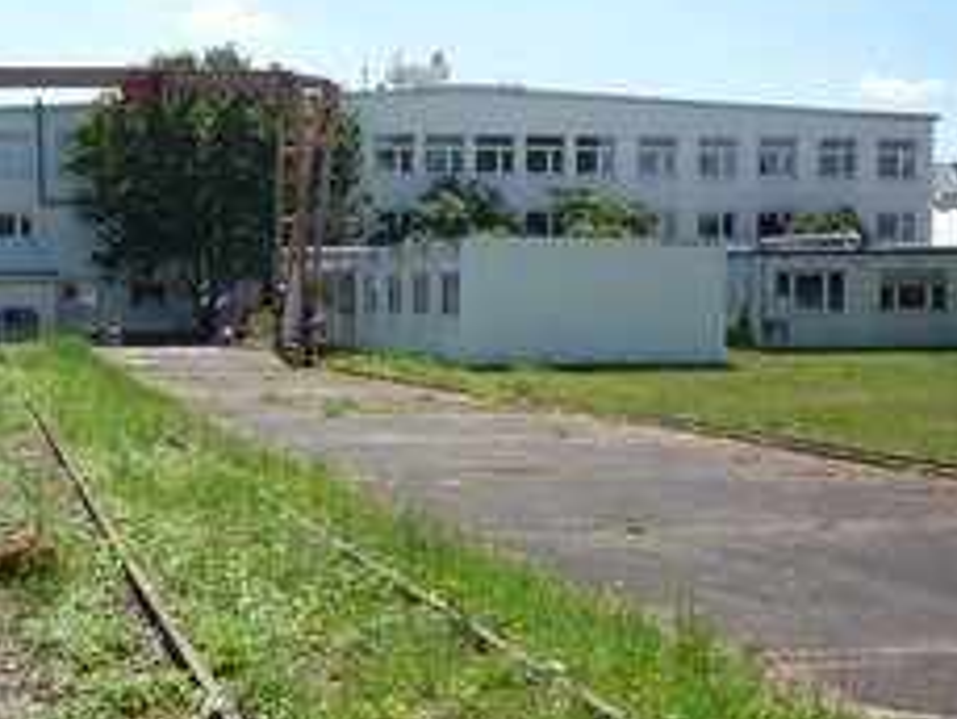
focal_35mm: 67
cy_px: 431
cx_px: 192
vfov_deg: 21.9
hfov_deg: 28.3
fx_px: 1853
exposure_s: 1/400
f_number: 4.5
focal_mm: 5.2
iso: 100
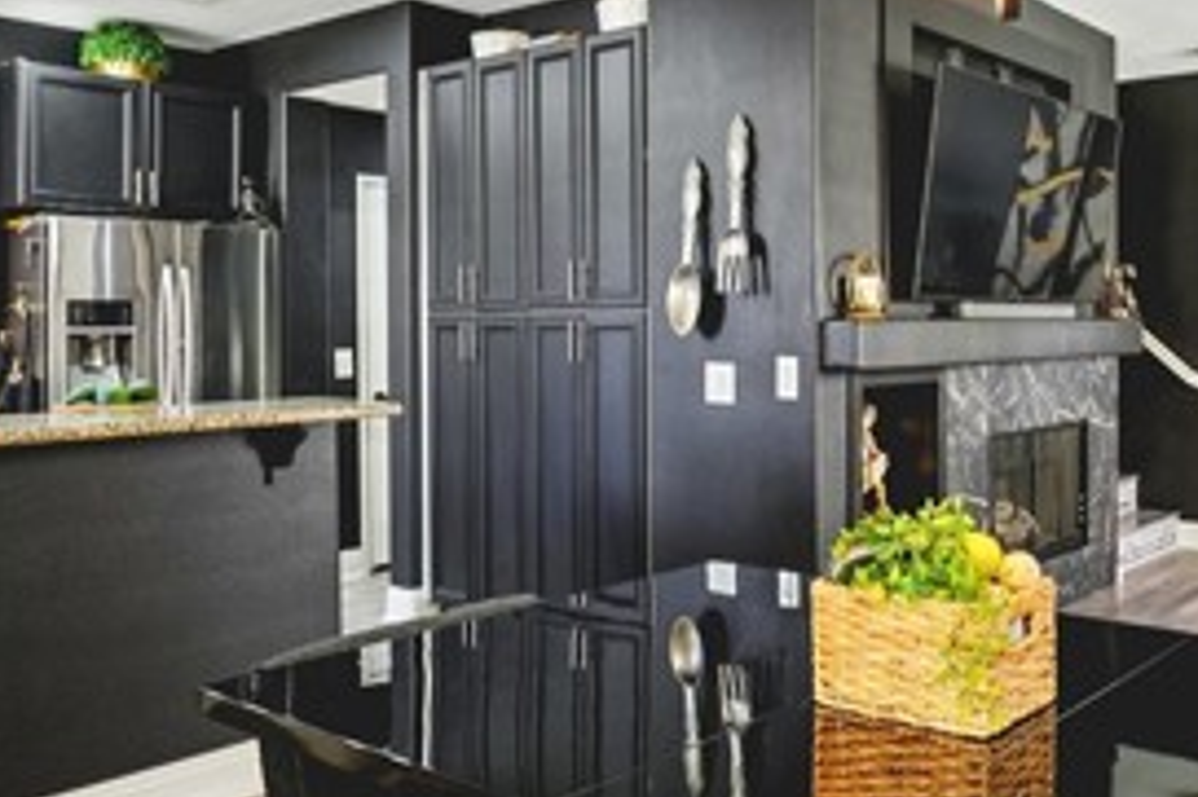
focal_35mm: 33
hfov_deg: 52.4
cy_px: 330
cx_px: 1009
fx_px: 1097
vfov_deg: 39.8
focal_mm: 14
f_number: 8
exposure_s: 1/5
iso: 400
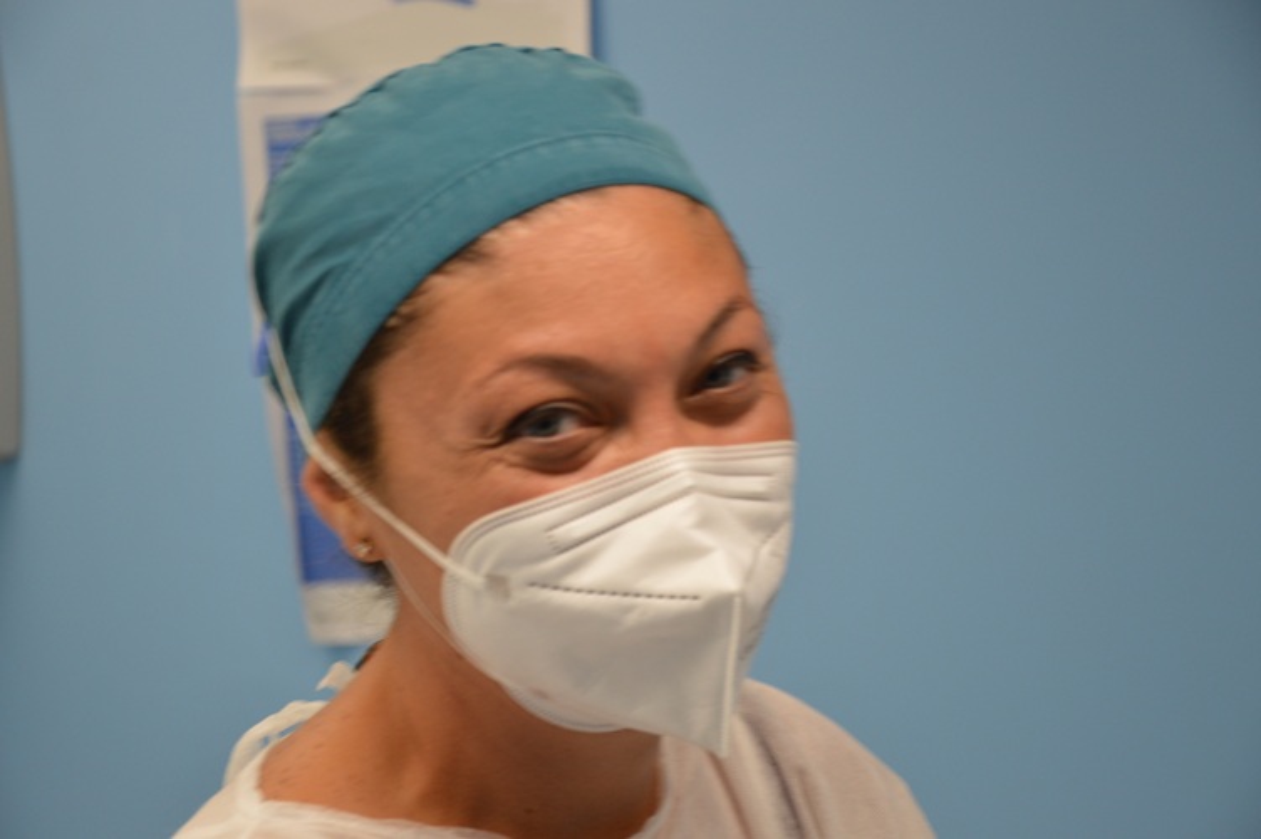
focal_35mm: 99
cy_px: 420
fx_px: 3465
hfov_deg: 20.6
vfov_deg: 13.8
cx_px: 630
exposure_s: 1/60
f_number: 5.3
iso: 500
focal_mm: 66
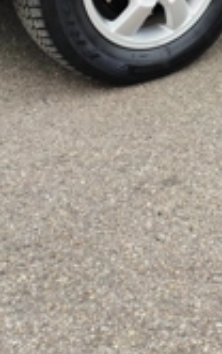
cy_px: -38
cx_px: 269
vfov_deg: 27.2
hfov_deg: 17.9
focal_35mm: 69
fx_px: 667
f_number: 1.9
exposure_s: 1/210
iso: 50
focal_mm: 6.12
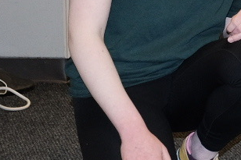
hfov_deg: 10.6
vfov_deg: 7.6
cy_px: -5
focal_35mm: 179
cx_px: 473
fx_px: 1198
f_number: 4.2
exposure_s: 1/30
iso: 800
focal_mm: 20.9
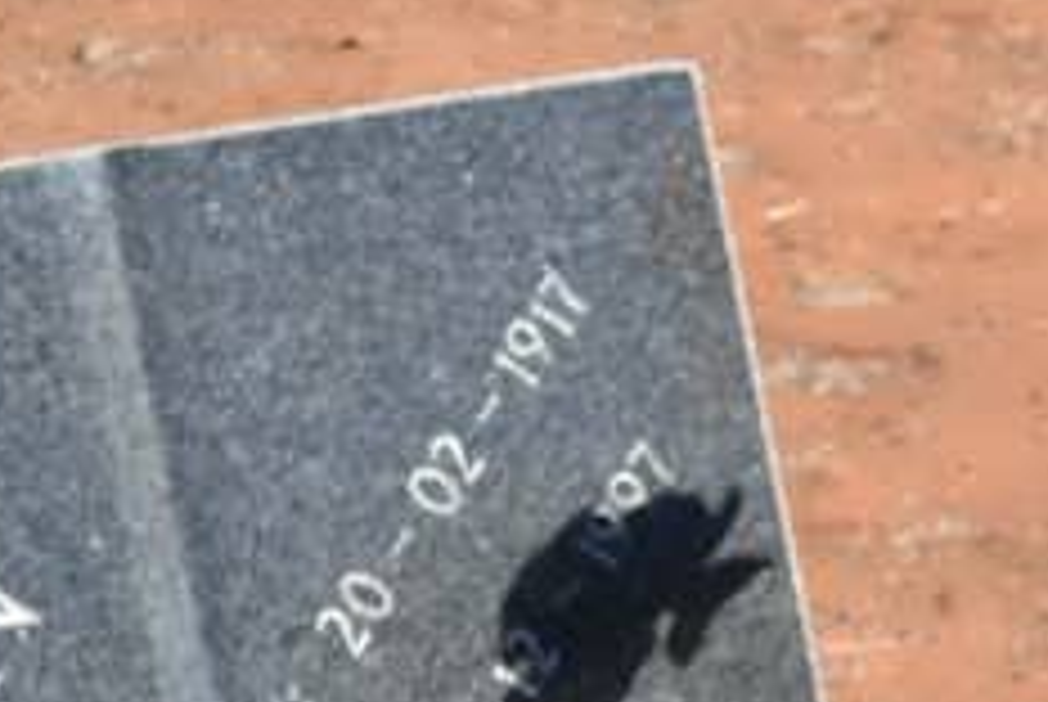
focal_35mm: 224
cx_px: 1768
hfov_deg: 8.9
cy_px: 1494
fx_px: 6516
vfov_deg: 6.0
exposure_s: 1/125
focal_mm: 29
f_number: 5.6
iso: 125
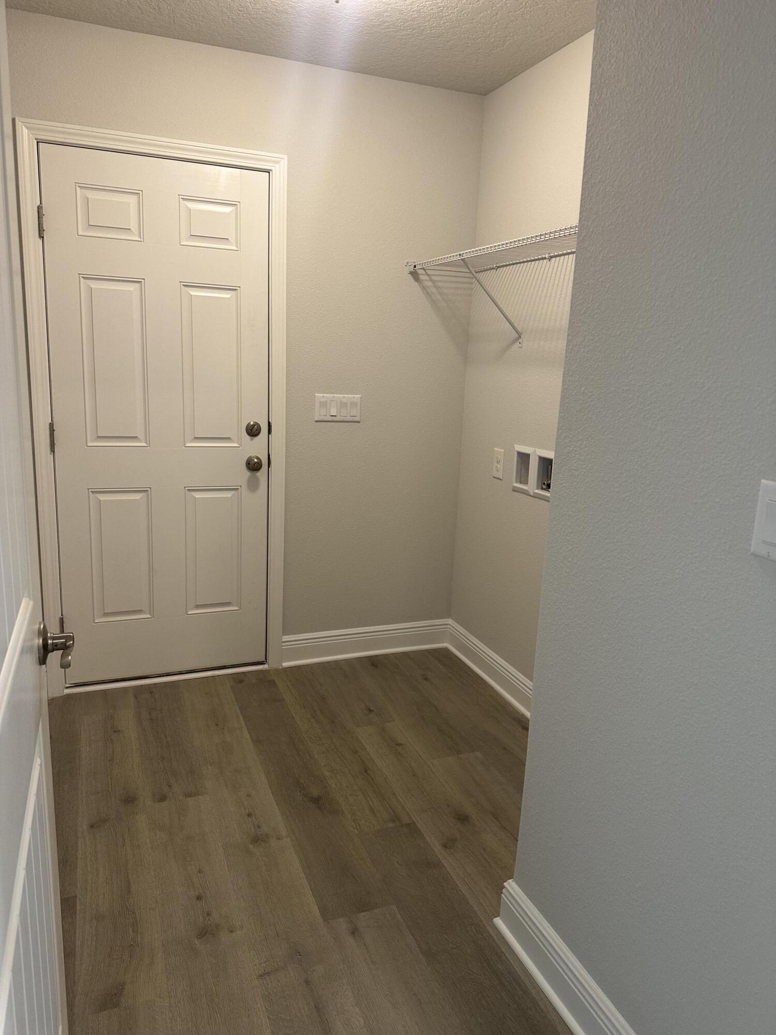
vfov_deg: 71.6
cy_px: 518
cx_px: 388
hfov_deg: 56.8
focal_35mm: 24
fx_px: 717
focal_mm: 6.86
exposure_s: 1/60
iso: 125
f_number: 1.78
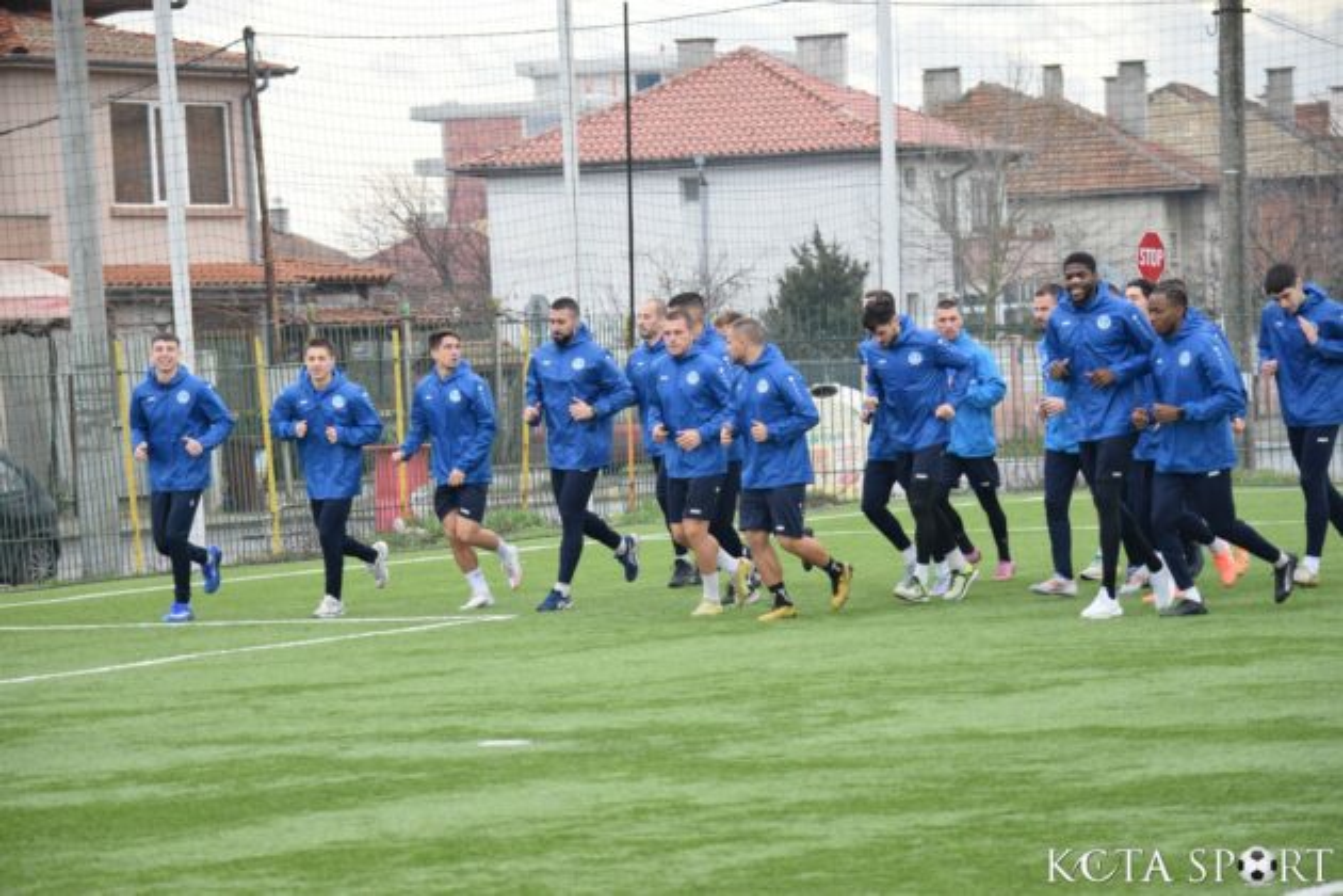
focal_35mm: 150
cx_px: 672
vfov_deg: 9.1
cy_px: 448
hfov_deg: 13.7
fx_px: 5595
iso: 1600
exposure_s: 1/640
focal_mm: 100
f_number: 4.8
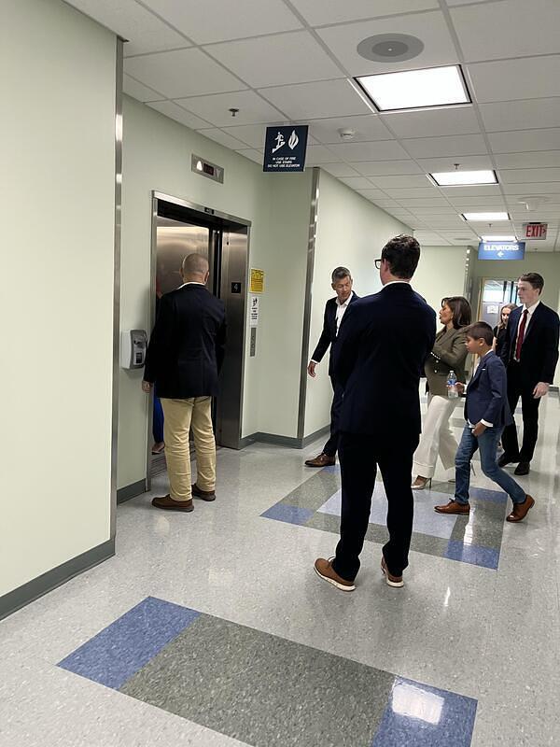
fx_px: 561
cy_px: 374
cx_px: 280
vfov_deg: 67.3
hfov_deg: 53.1
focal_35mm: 26
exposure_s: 1/60
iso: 125
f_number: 1.6
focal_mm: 5.1
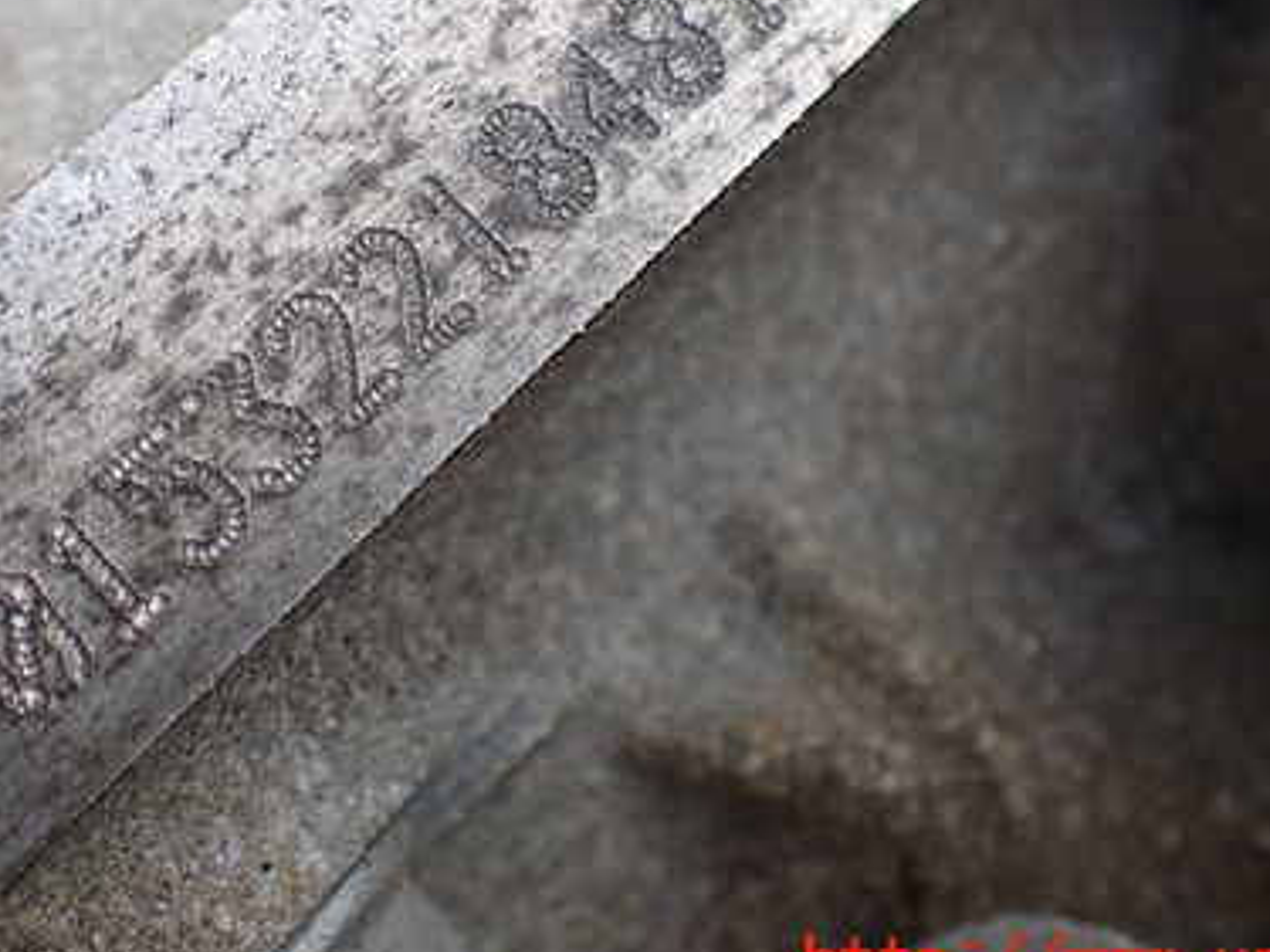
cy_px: 247
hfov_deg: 39.6
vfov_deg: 29.8
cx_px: 552
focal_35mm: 48
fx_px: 1760
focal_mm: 5.4
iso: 125
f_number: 2.3
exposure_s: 1/125
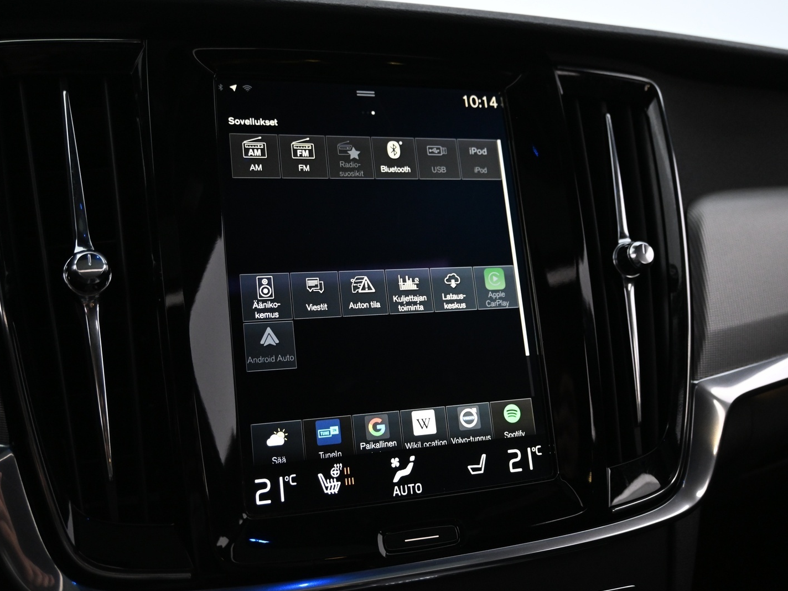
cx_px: 387
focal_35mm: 35
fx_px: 803
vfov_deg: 40.4
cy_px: 294
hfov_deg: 52.3
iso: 2000
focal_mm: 21.5
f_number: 4
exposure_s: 1/30
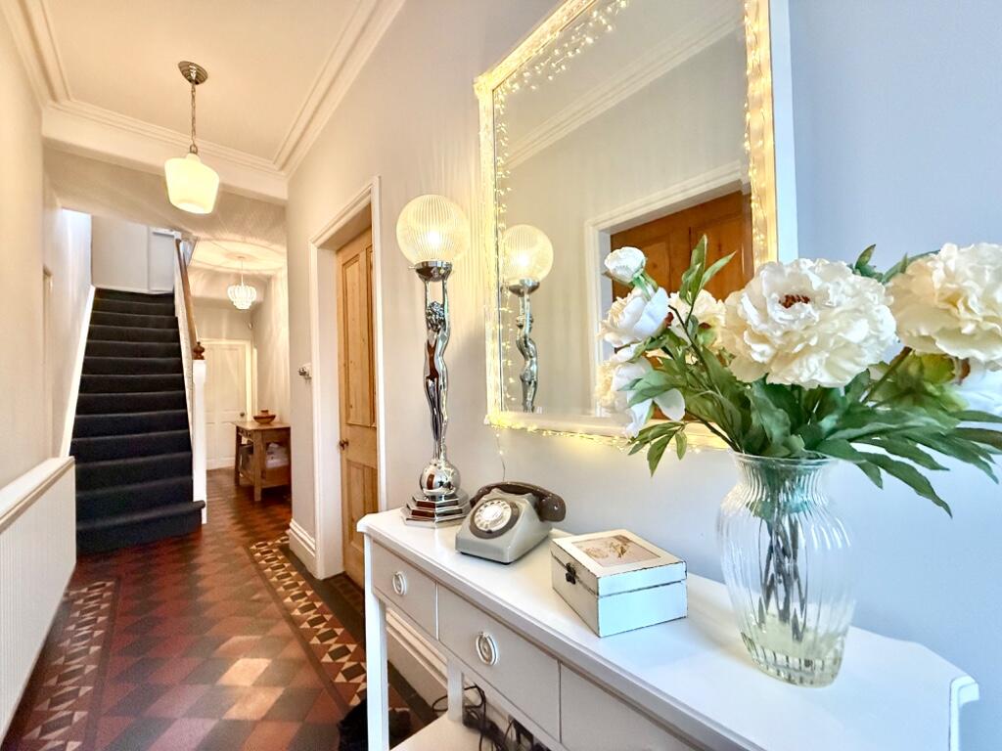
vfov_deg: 85.7
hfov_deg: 102.1
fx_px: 405
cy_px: 376
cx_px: 501
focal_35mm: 14
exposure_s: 1/100
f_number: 2.2
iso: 640
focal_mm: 2.22
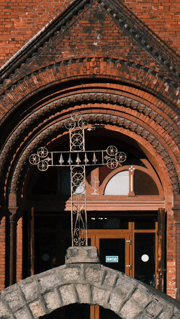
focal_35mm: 202
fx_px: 1714
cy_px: 147
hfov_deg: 6.0
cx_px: 90
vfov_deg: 10.7
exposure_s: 1/4000
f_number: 4
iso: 400
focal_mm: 60.8
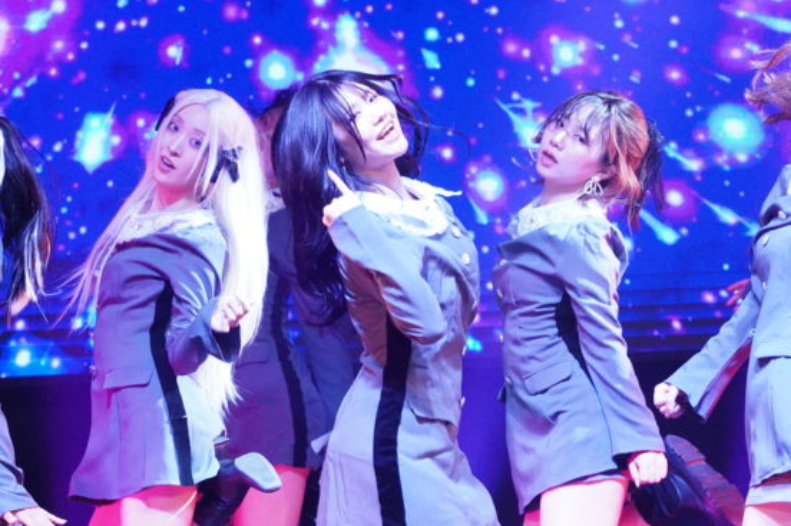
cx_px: 312
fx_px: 6981
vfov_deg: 4.3
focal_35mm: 318
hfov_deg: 6.5
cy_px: 253
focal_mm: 158
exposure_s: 1/500
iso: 8000
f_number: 4.5
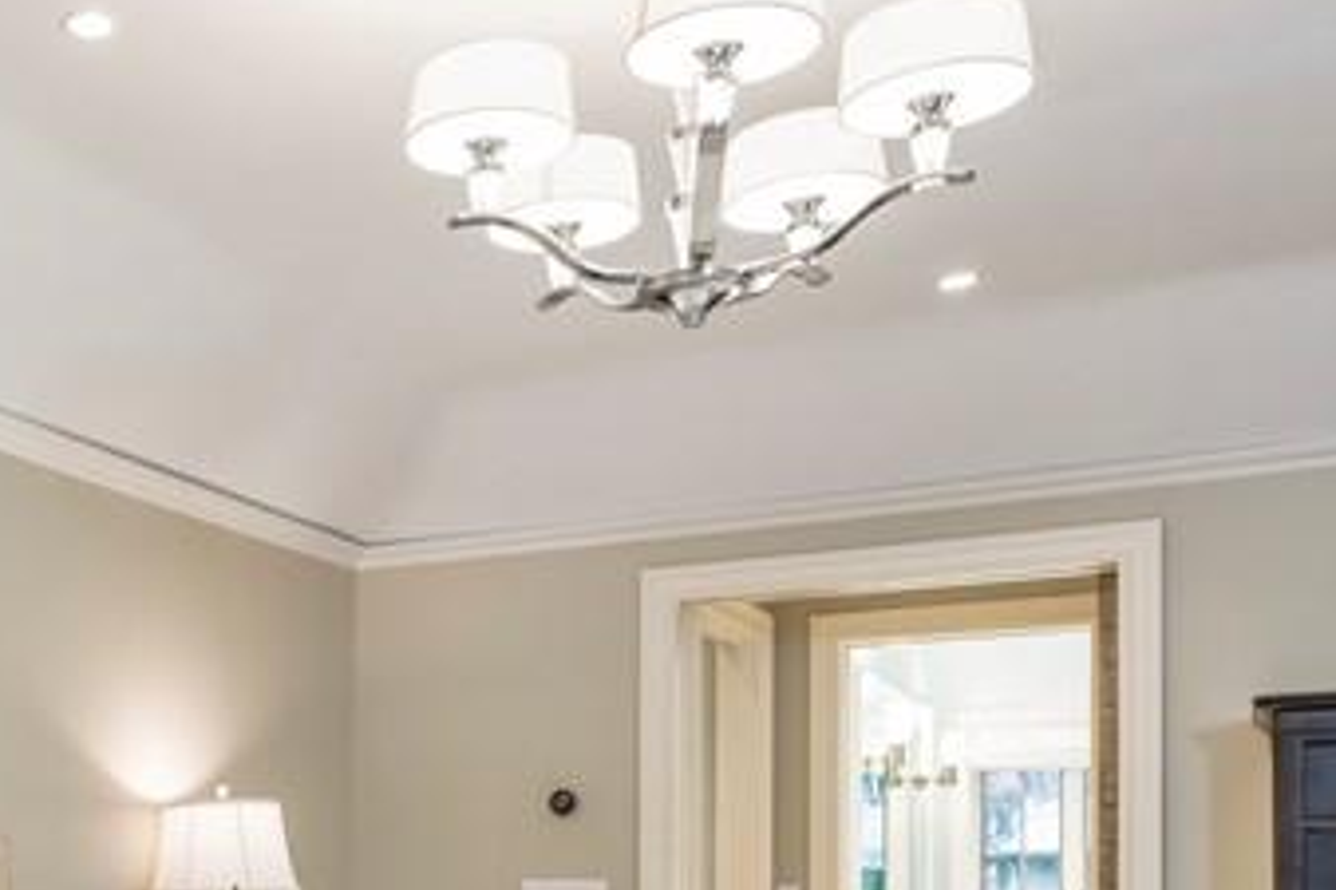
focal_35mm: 45
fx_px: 1669
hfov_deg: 38.9
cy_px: 999
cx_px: 14
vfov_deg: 27.2
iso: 200
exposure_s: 1/1.67
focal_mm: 14
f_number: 11
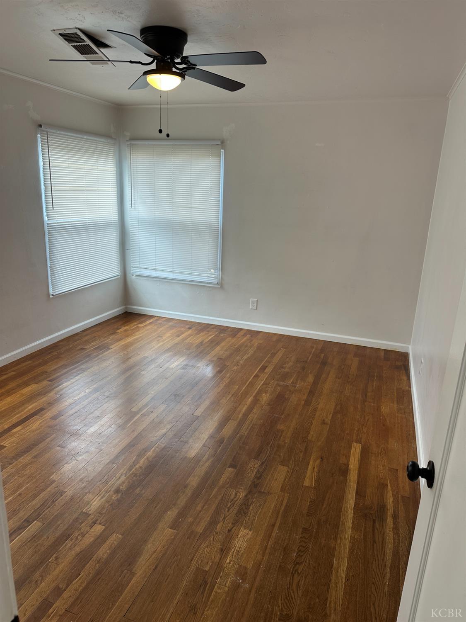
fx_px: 431
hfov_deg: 56.8
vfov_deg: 71.6
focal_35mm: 24
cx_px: 233
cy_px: 311
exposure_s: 1/120
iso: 80
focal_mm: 6.86
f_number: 1.78
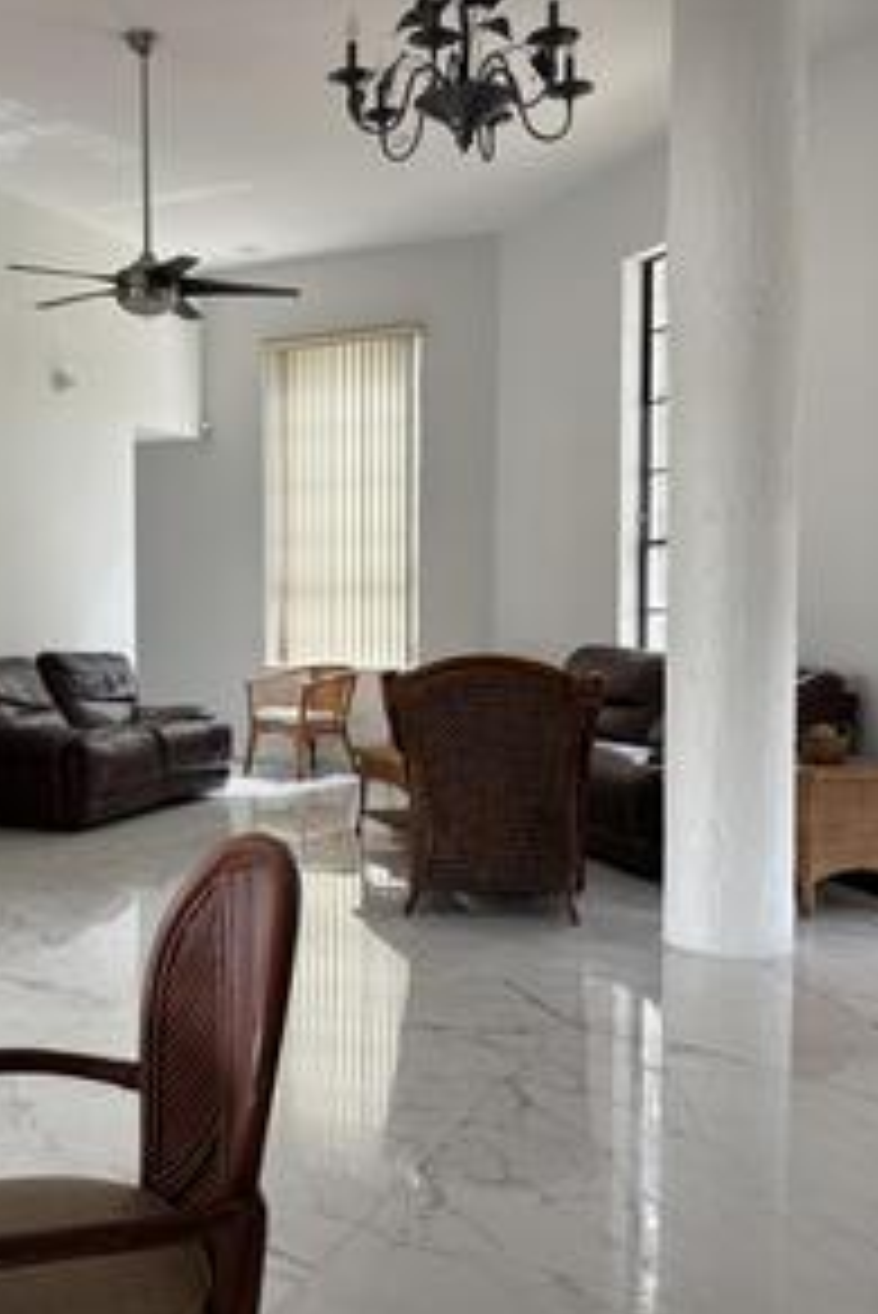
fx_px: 1352
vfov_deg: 51.9
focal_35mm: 37
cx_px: 216
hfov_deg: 35.2
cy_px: 666
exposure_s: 1/121
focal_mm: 5.96
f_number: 1.6
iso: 80
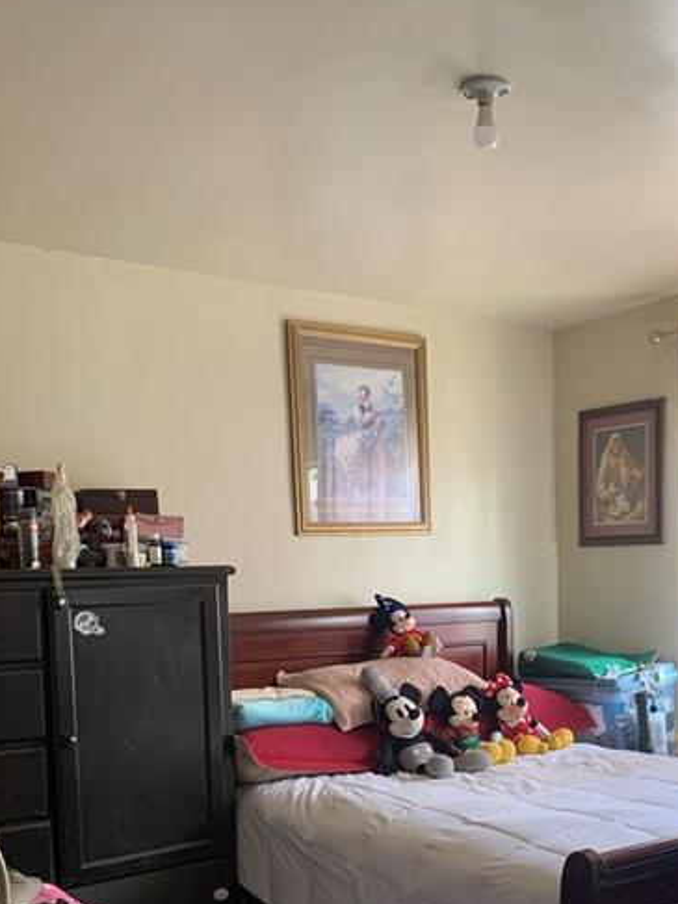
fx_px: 1071
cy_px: 631
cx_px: 437
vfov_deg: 44.8
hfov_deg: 34.9
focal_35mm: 41
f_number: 1.8
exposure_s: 1/60
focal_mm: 4.25
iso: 160
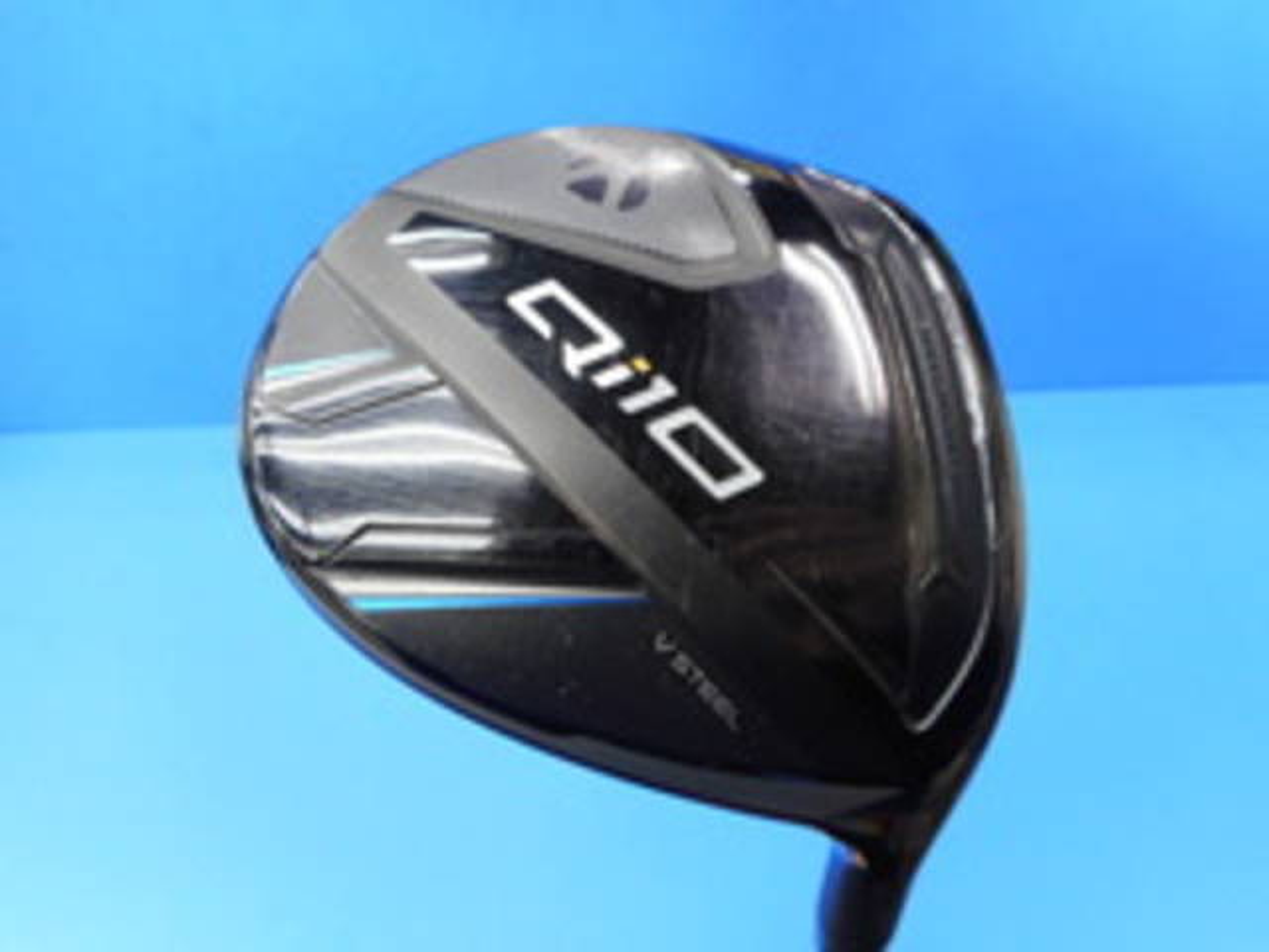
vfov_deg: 54.9
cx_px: 634
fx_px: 916
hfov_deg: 69.4
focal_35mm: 25
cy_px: 476
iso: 160
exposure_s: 1/30
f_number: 3.7
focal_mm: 4.5
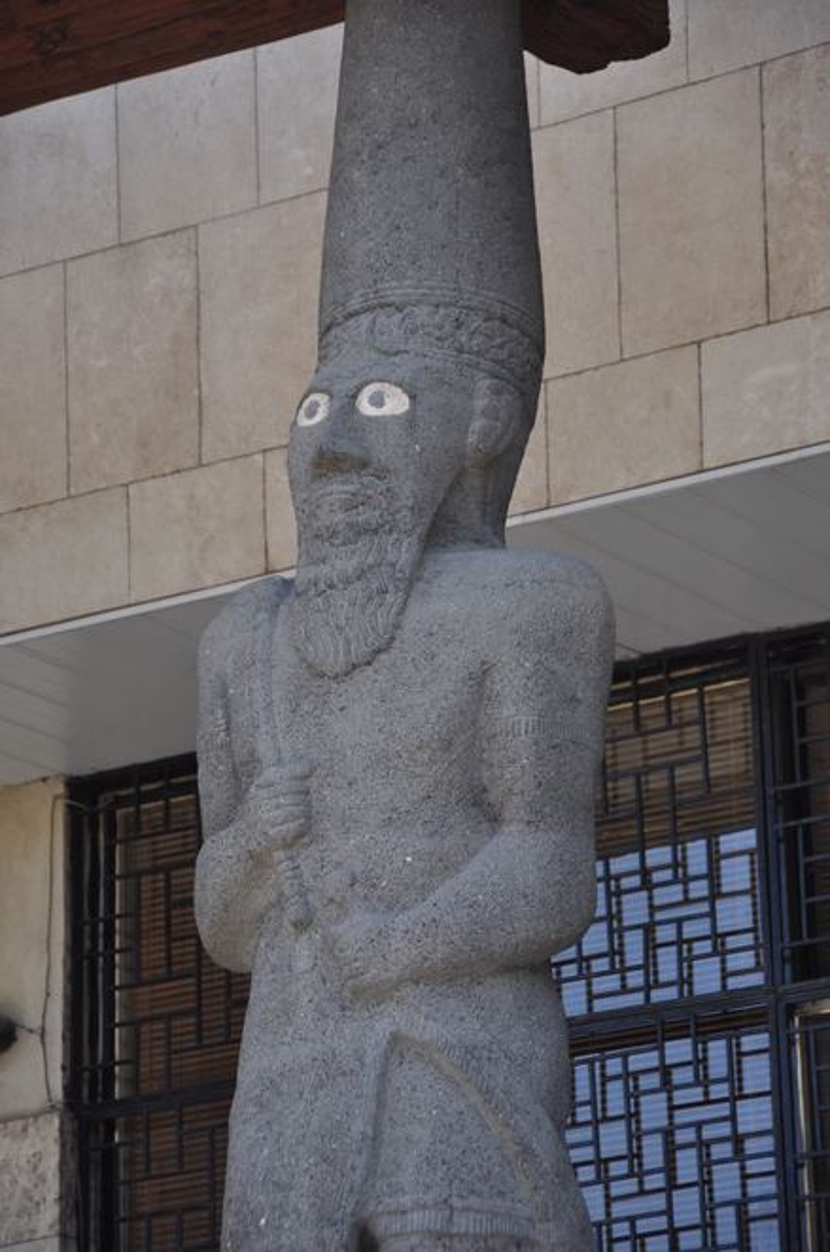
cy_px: 626
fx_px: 5467
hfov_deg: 8.7
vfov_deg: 13.1
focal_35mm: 158
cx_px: 415
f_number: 5.3
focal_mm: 105
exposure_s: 1/250
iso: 200
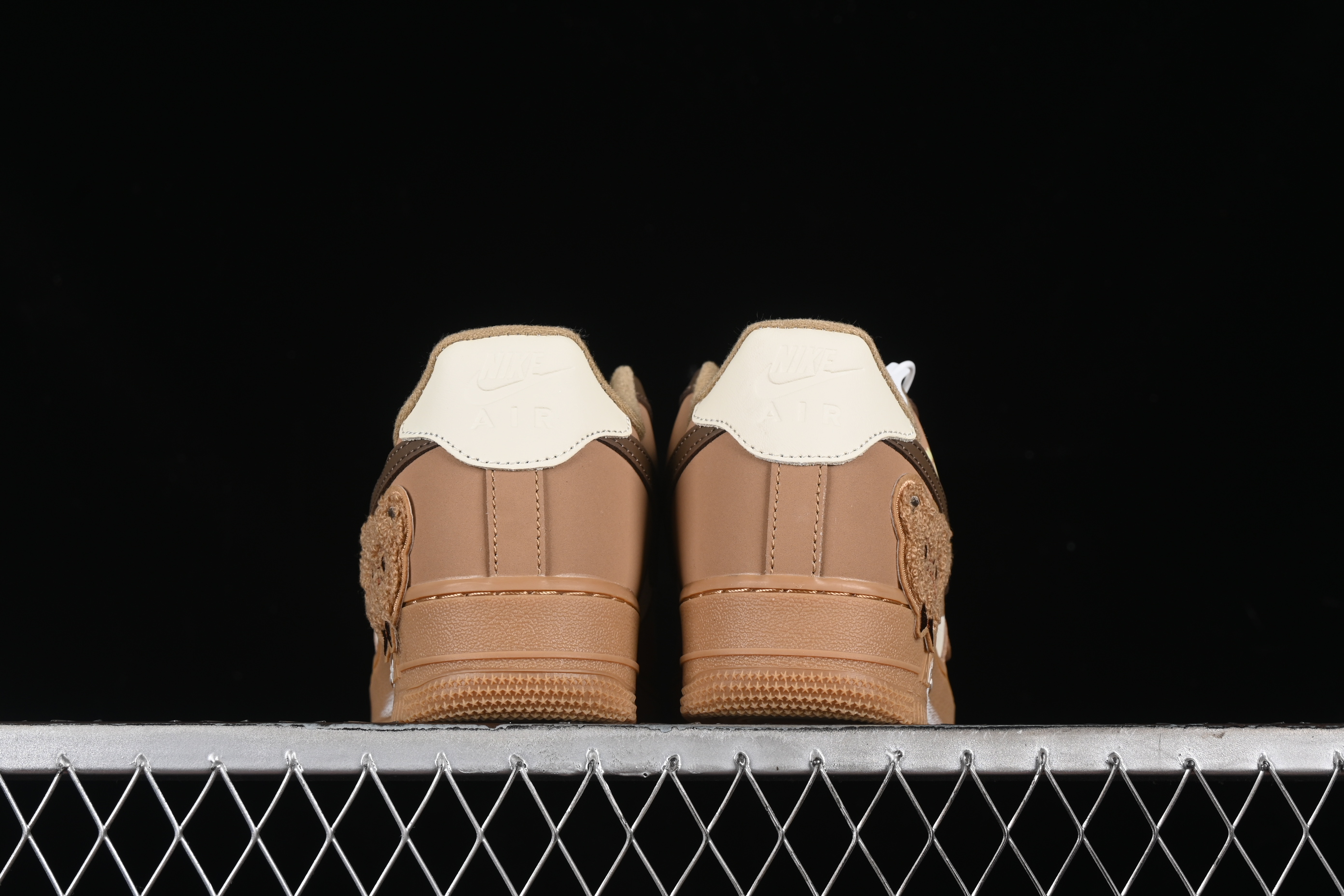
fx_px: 2800
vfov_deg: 18.2
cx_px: 672
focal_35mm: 75
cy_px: 448
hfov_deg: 27.0
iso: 160
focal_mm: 50
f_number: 8
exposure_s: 1/80
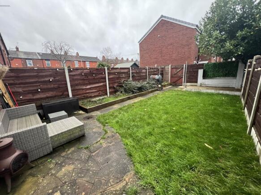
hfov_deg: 106.2
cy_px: 98
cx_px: 130
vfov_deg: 89.9
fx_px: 98
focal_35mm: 13
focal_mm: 1.57
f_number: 1.8
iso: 250
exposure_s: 1/73
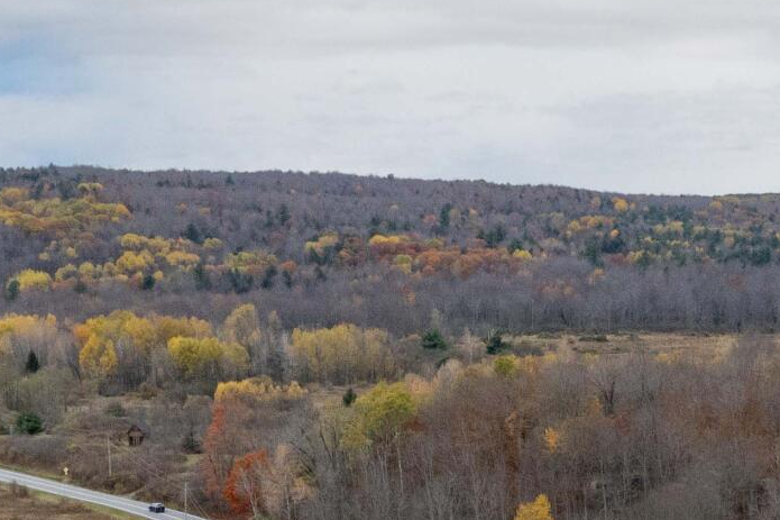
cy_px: 1091
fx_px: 2058
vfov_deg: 12.4
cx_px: 501
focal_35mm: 95
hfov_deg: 21.4
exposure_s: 1/1000
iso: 100
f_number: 2.8
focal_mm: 8.38
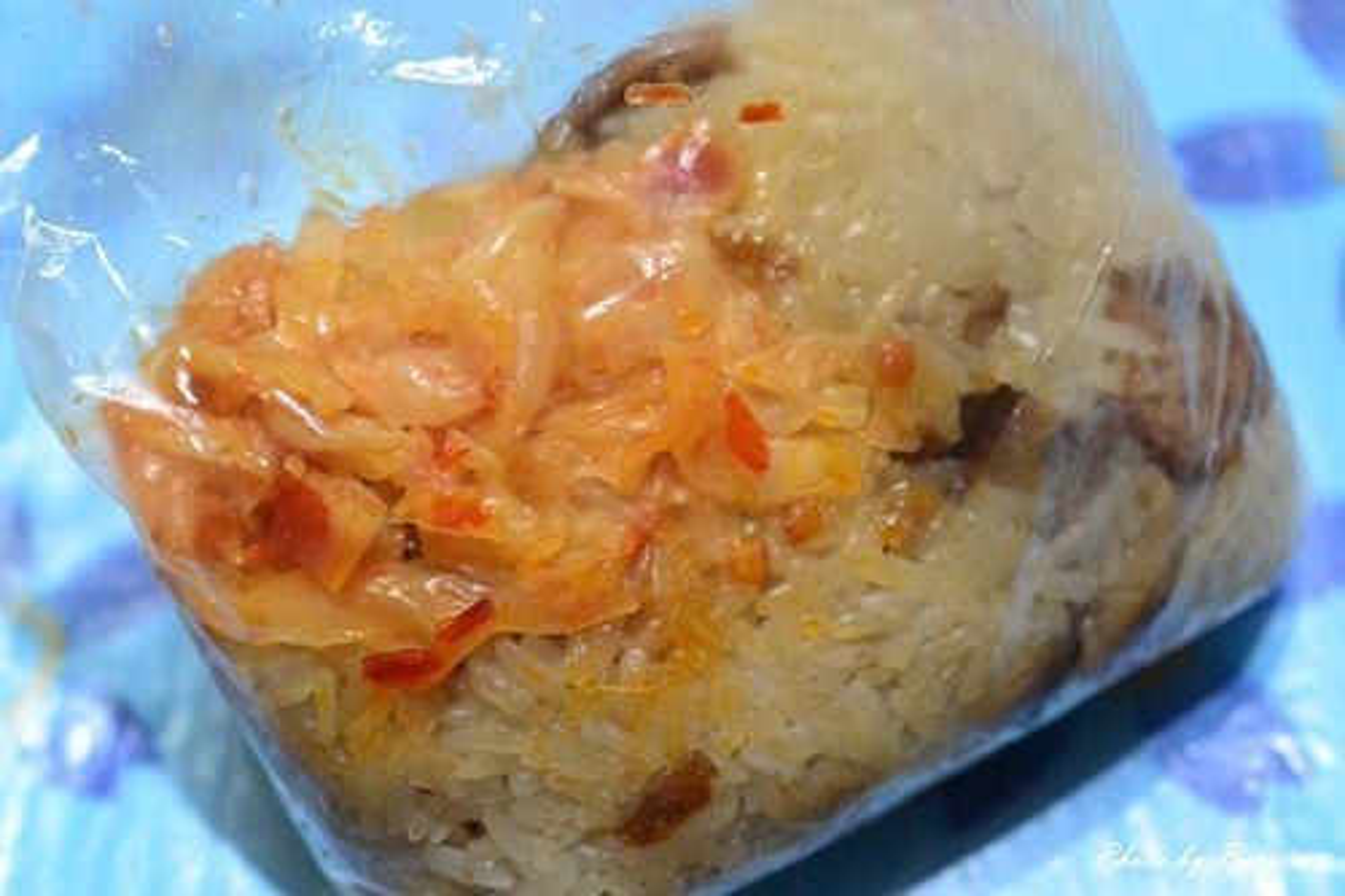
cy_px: 448
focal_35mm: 49
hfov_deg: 40.4
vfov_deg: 27.5
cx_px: 672
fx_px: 1830
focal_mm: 18.5
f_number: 1.8
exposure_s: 1/60
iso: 800
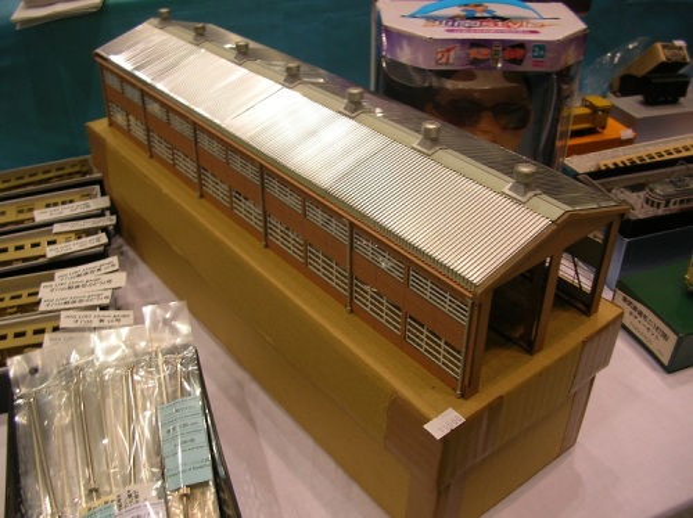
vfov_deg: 40.6
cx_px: 346
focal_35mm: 35
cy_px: 259
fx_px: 700
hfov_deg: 52.7
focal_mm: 5.8
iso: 50
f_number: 2.8
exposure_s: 1/21.1
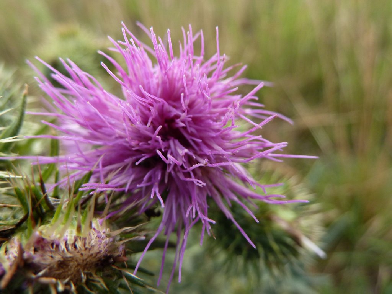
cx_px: 196
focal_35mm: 25
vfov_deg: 54.9
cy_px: 147
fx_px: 283
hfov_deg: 69.4
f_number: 3.3
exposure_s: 1/200
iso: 160
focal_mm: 4.1
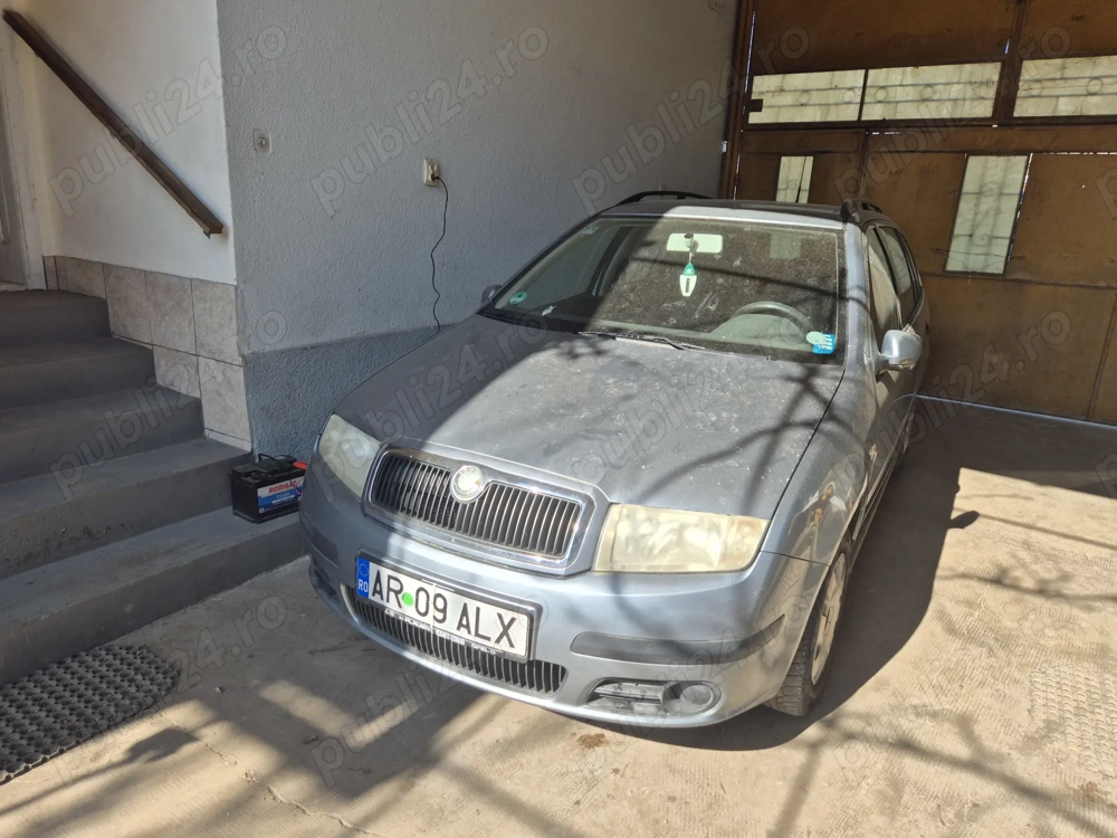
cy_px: 419
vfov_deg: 58.9
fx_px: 742
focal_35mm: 23
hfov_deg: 73.9
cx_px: 558
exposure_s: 1/752
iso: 25
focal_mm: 5.4
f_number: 1.8
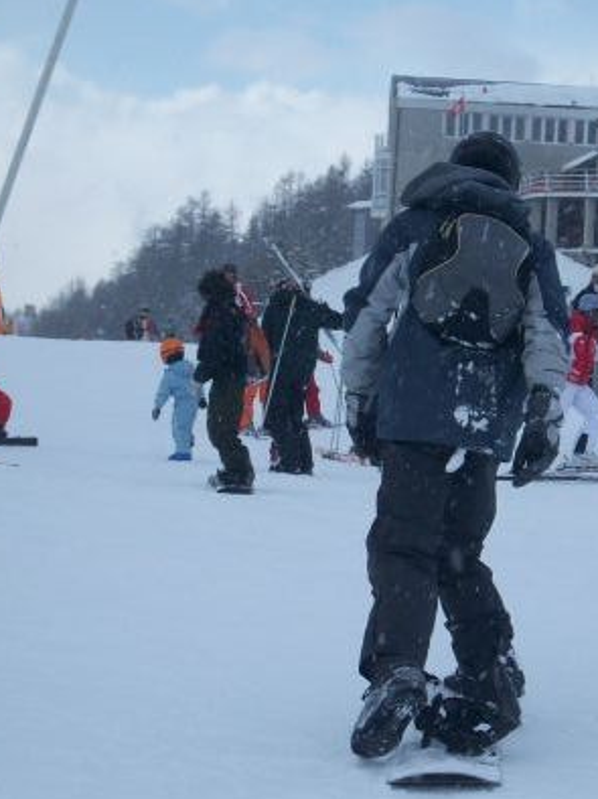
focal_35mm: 125
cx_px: 459
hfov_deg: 11.8
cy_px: 406
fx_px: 2882
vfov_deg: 15.8
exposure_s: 1/197
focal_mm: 12.8
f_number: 8.5
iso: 80
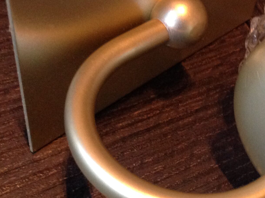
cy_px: 98
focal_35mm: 75
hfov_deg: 25.3
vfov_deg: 19.6
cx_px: 233
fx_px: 573
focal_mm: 4.28
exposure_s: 1/15
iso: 400
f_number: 2.4
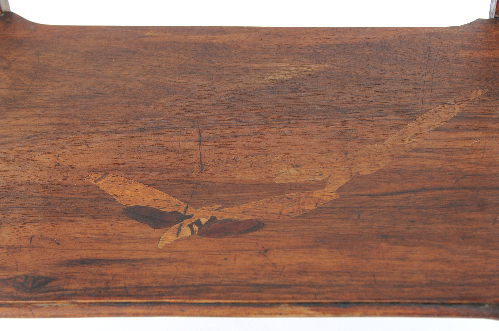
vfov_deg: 23.7
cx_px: 250
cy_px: 166
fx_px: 789
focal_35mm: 57
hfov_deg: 35.1
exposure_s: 1/200
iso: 250
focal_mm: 38
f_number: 4.5
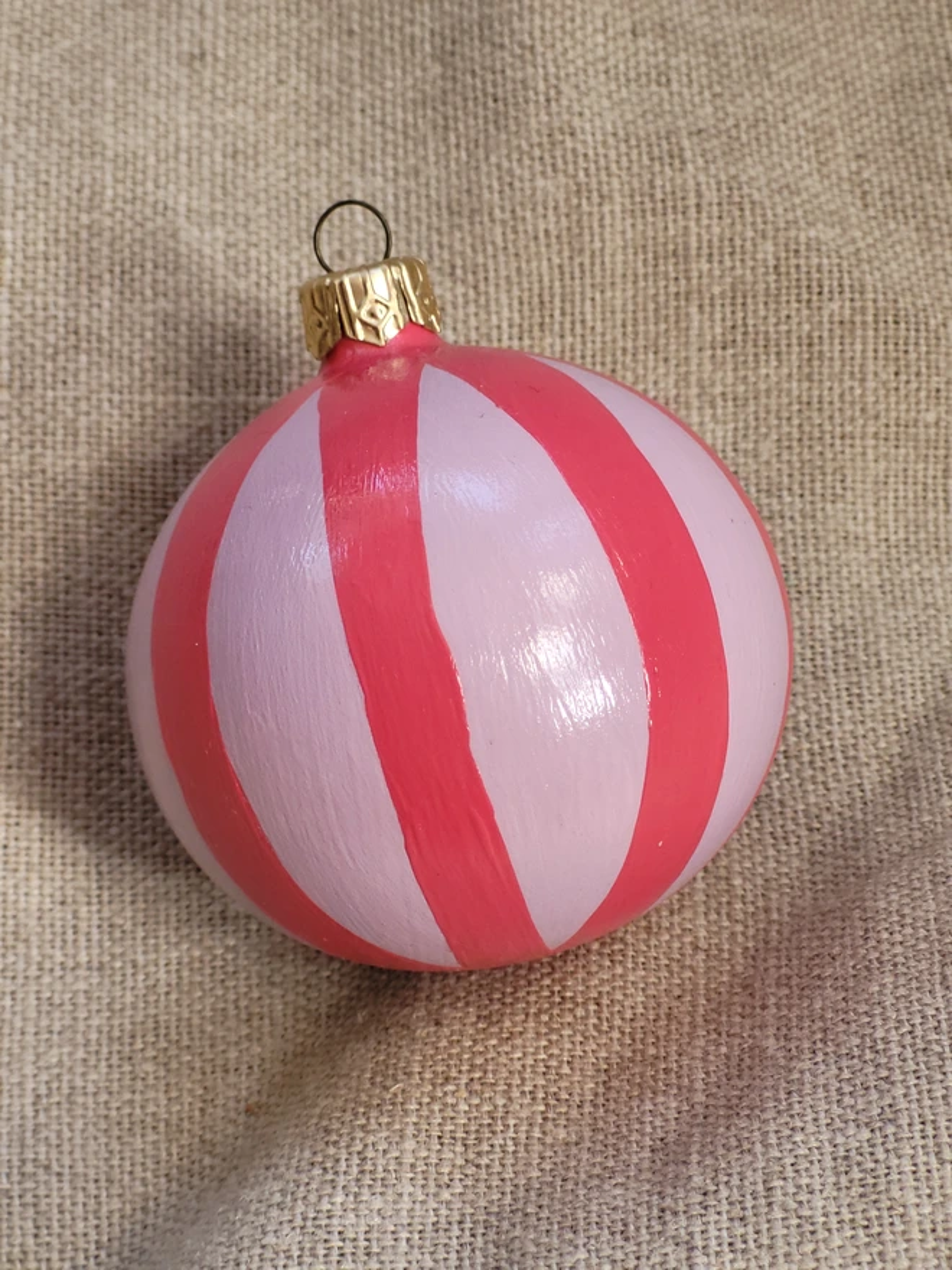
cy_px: 635
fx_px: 2787
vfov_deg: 25.7
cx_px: 476
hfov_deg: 19.4
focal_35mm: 76
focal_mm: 7.12
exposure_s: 1/50
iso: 80
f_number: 2.4
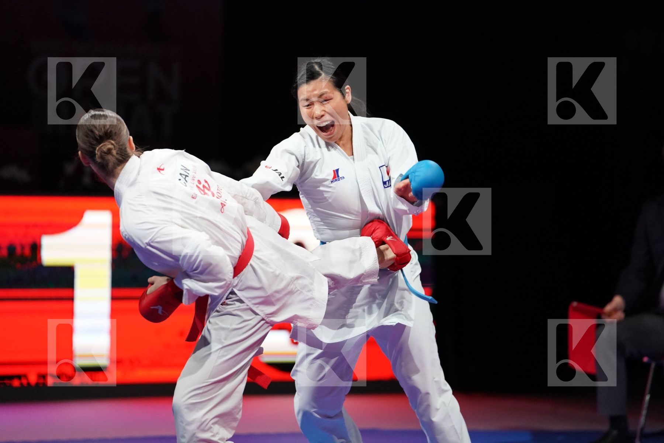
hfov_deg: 10.3
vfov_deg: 6.9
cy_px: 222
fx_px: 3689
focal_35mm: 200
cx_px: 332
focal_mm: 200
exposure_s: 1/1000
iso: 4000
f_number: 2.8
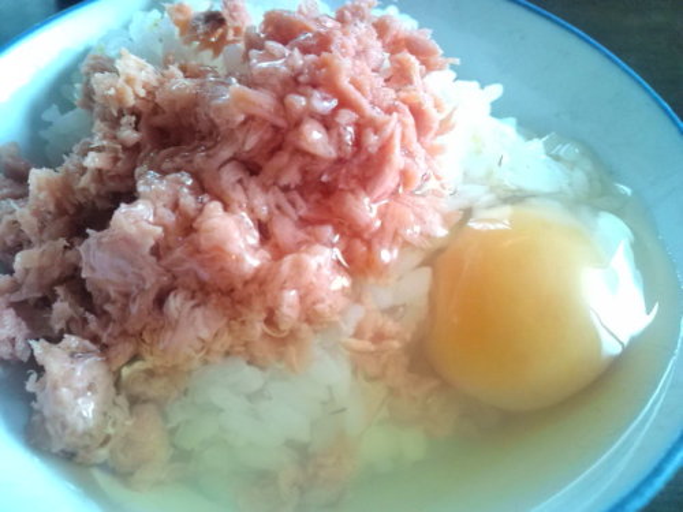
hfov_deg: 56.8
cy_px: 256
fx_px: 631
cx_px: 342
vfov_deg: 44.2
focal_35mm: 32
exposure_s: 1/6.73
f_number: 2.8
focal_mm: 3.3
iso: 102
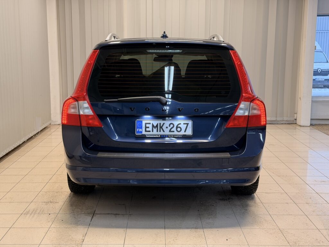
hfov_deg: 39.7
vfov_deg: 30.3
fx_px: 456
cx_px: 164
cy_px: 124
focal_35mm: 48
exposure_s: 1/50
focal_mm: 6.76
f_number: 1.78
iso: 80
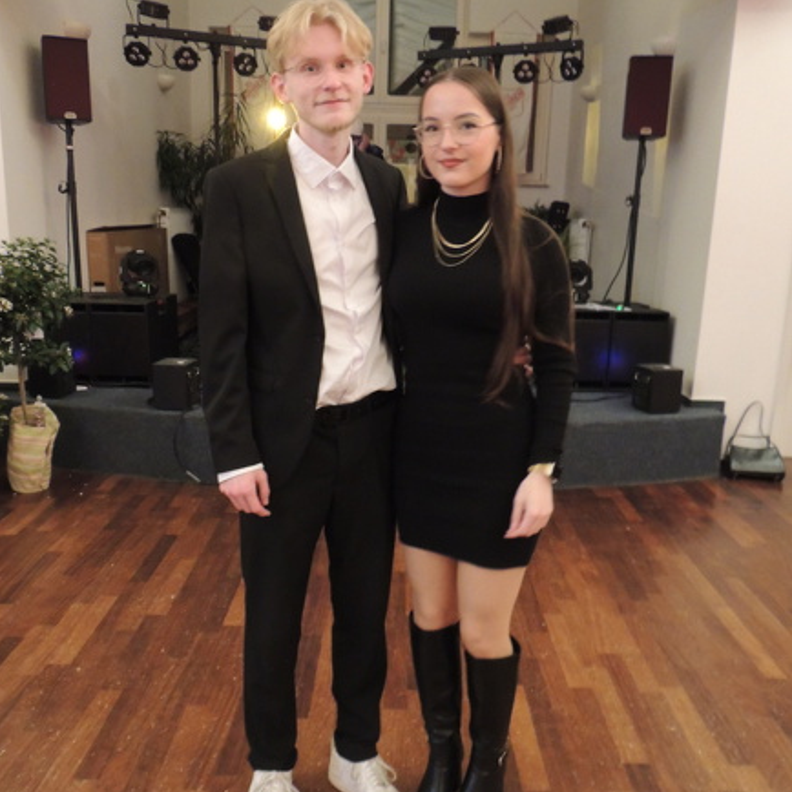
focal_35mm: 29
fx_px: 751
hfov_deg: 55.6
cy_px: 394
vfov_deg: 55.6
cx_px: 388
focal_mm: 4.3
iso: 800
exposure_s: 1/2.5
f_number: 3
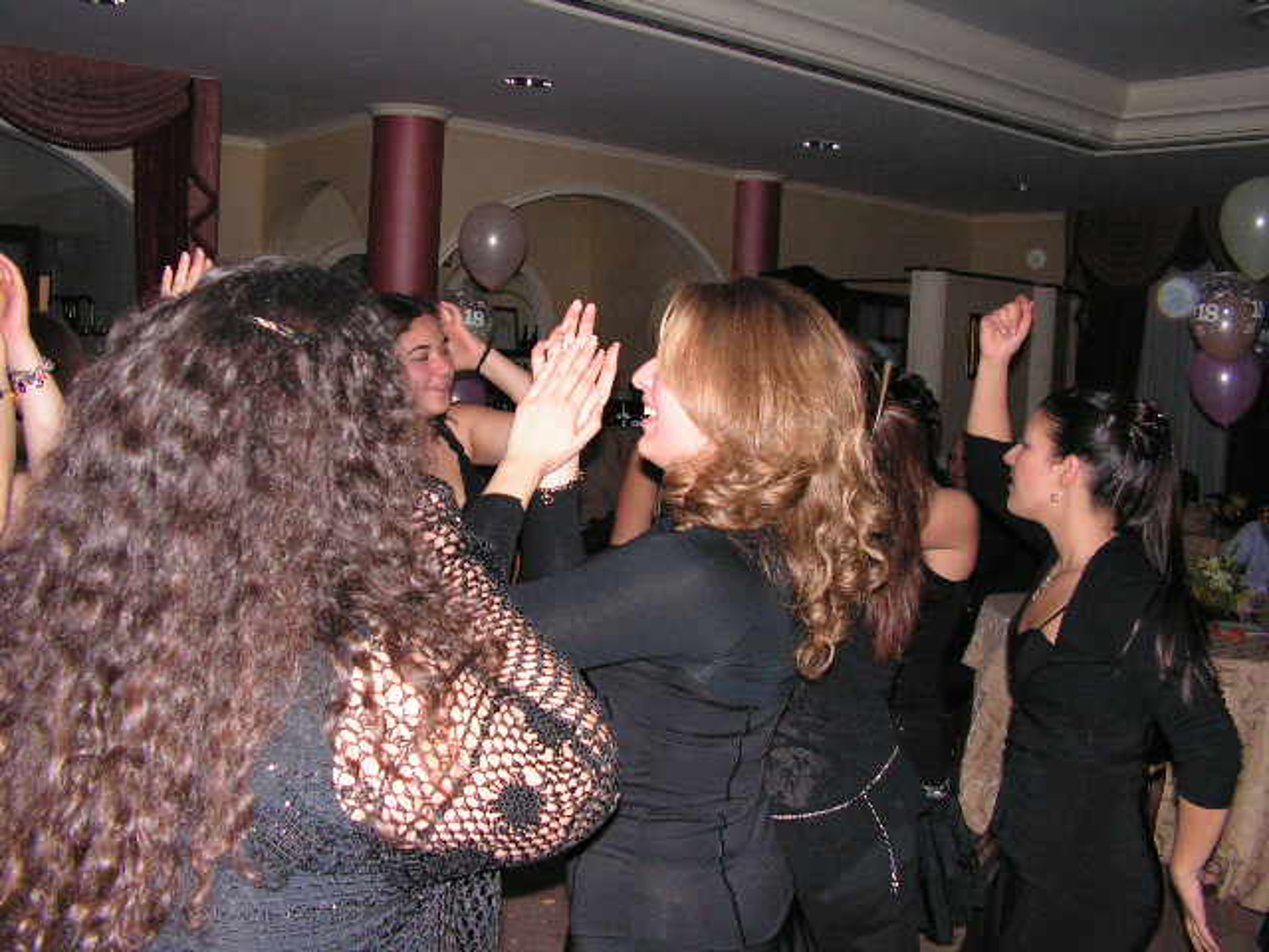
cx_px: 634
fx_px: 1320
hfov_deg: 51.4
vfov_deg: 39.7
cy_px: 476
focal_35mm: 36
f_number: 3.2
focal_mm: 6
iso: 200
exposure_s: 1/40
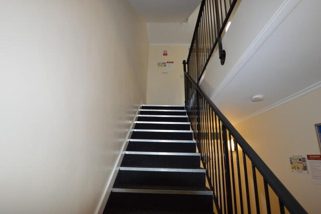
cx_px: 160
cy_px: 107
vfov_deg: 63.1
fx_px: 174
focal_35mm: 20
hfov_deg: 85.5
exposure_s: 1/60
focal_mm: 13
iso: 400
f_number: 4
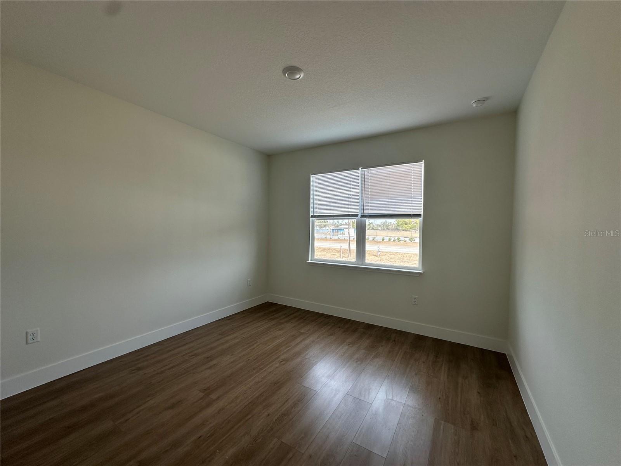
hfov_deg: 102.1
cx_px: 310
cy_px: 233
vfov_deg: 85.7
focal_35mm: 14
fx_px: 251
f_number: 2.2
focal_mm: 2.22
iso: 40
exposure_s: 1/108
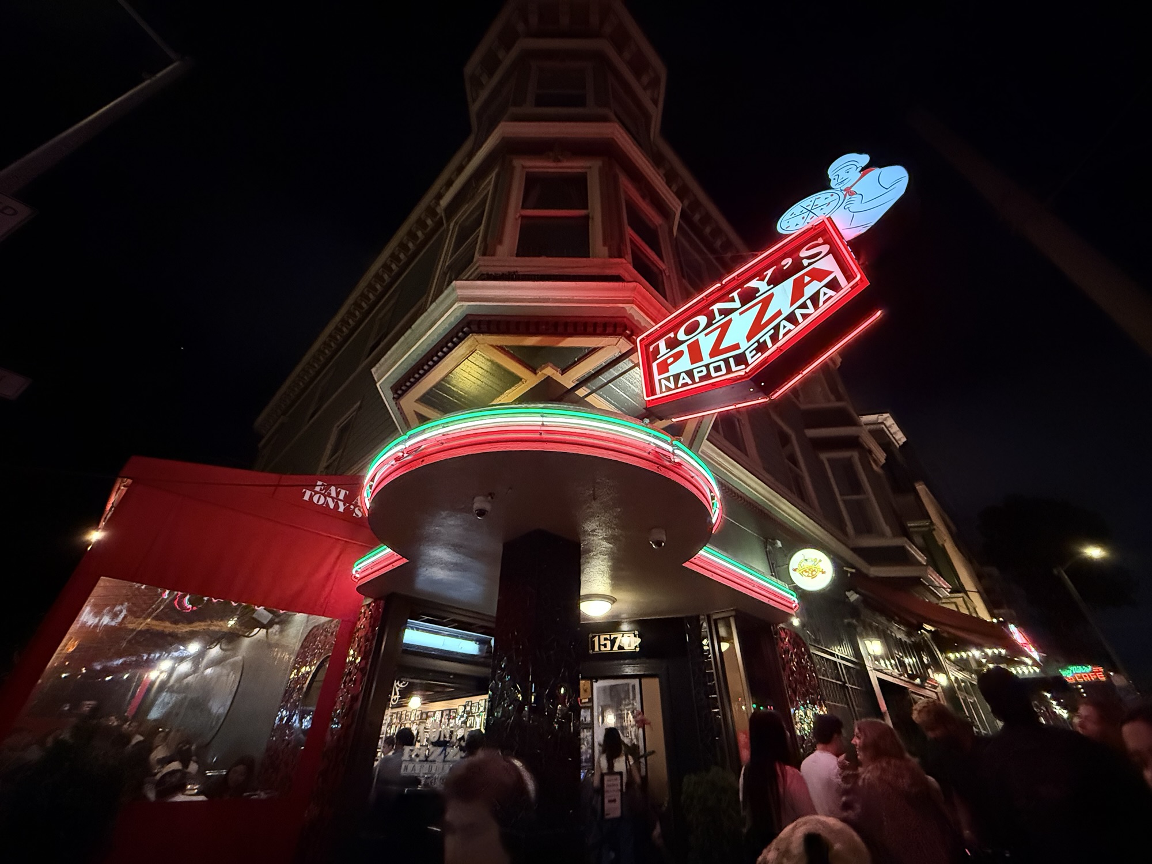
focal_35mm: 14
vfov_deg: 85.7
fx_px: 466
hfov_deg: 102.1
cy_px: 432
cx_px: 576
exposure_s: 1/60
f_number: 2.2
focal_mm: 2.22
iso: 1250
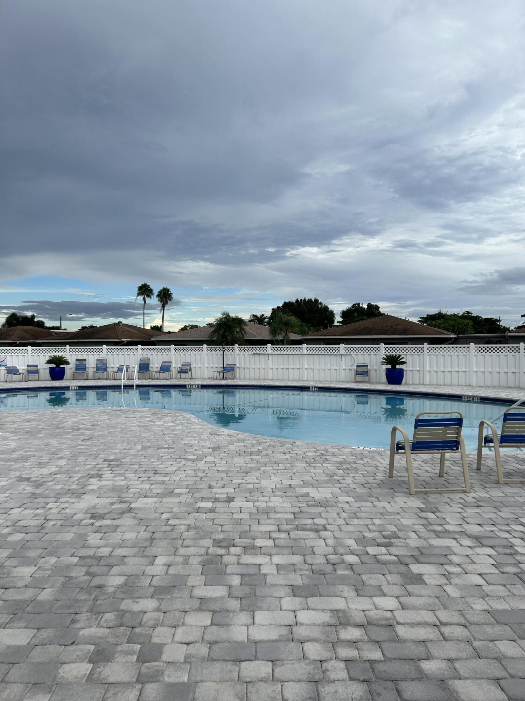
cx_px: 262
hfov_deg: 53.1
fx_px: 526
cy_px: 350
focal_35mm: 26
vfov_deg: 67.3
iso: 50
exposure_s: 1/2632
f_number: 1.5
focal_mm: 5.7
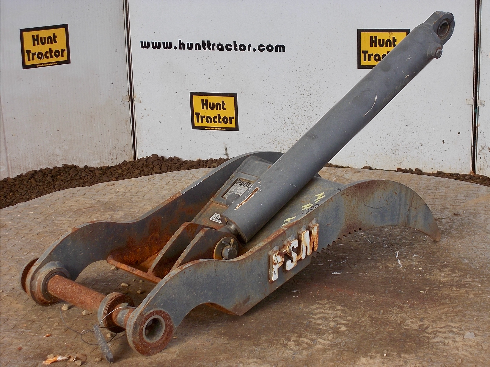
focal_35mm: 86
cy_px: 184
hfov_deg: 22.8
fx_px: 1217
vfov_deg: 17.2
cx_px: 245
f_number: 6.3
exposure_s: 1/80
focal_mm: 15.4
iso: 80
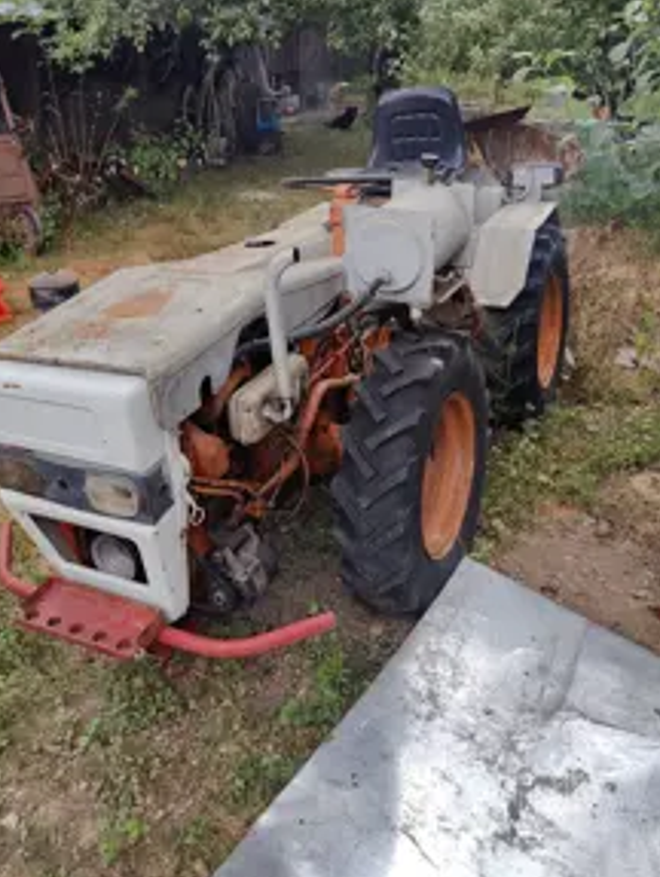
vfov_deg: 56.5
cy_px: 374
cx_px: 287
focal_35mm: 32
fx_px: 812
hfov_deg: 44.2
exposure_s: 1/1842
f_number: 1.8
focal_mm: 6.06
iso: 50
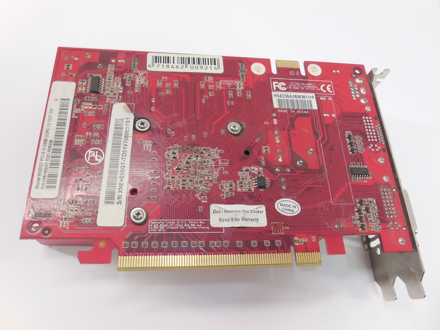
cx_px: 220
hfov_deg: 67.3
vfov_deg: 53.1
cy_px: 165
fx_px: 330
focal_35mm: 26
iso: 200
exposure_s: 1/30
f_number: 3.5
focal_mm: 4.6
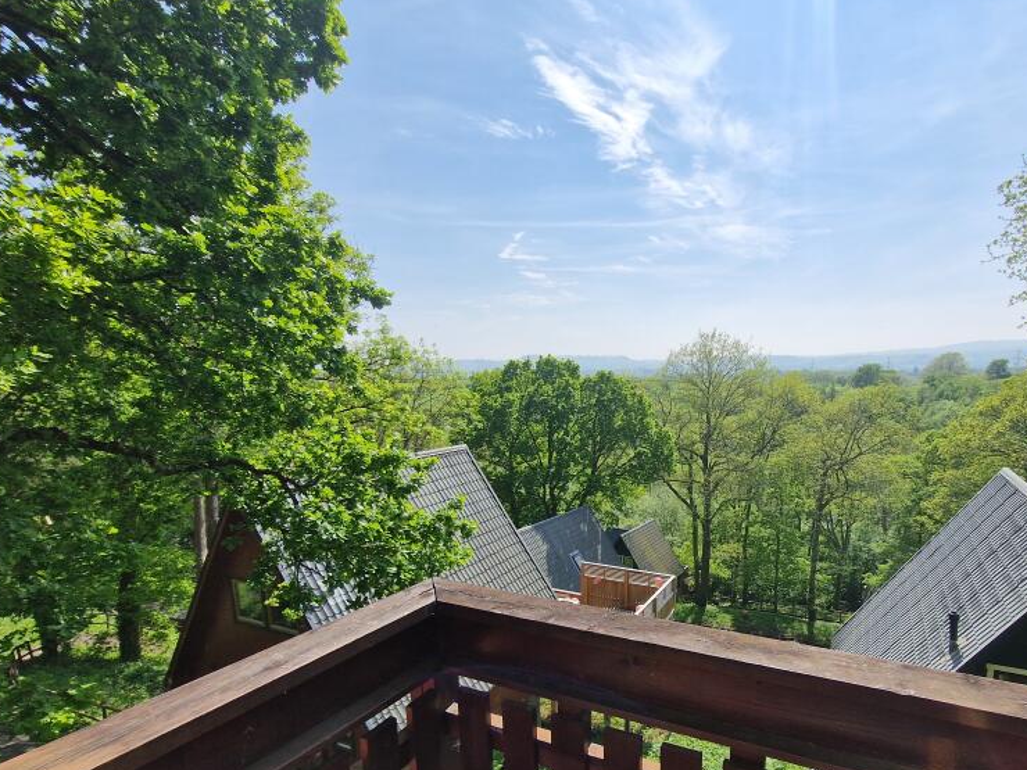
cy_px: 476
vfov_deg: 70.6
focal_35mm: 18
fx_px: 534
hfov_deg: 87.0
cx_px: 601
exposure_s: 1/3080
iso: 50
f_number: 2.2
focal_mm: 2.2
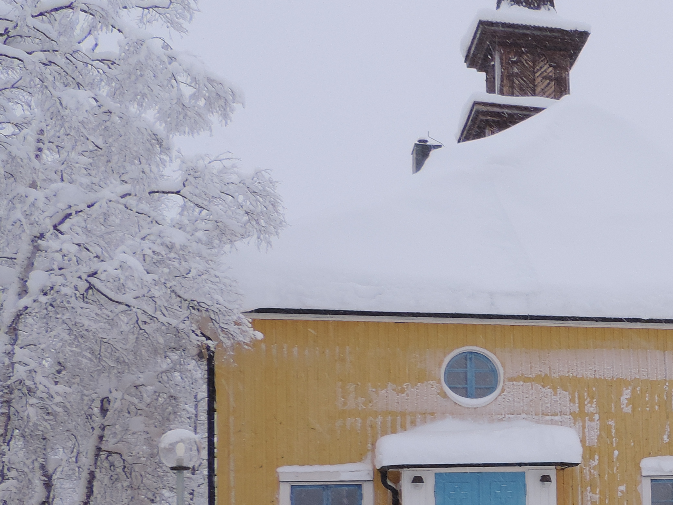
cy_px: 457
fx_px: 1225
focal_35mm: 63
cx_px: 756
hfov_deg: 27.8
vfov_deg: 22.7
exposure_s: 1/50
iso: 80
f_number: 3
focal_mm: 4.3
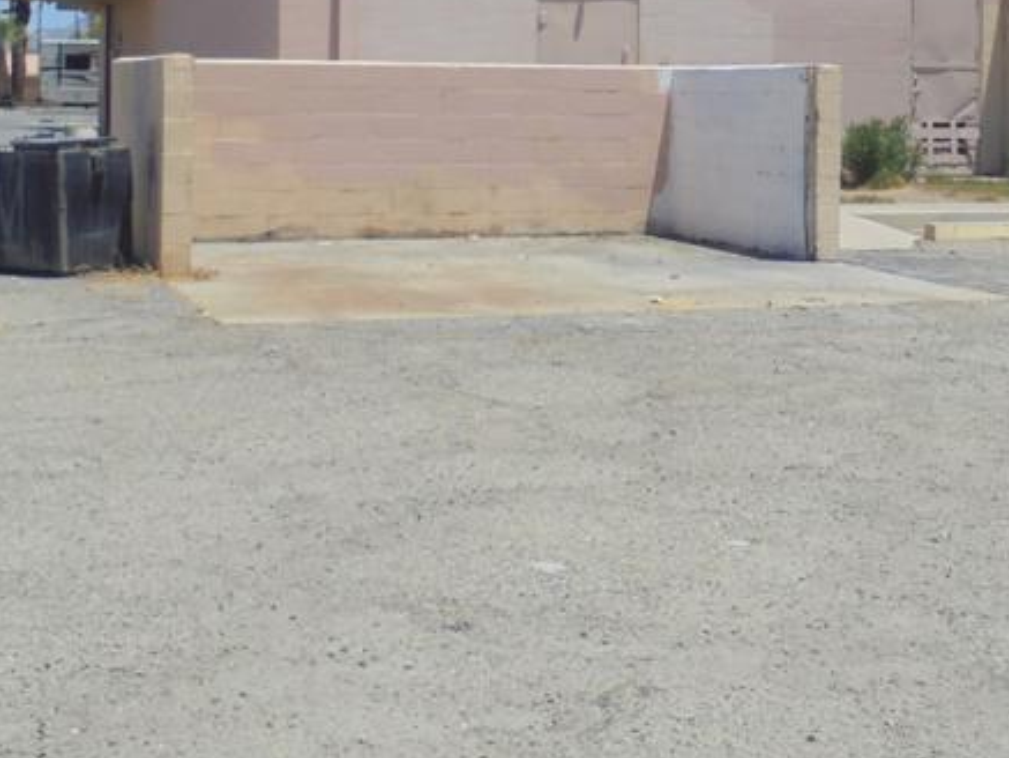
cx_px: 732
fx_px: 1983
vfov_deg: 21.2
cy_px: 79
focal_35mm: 68
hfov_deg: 28.2
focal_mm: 5.3
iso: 100
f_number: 11.8
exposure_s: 1/125
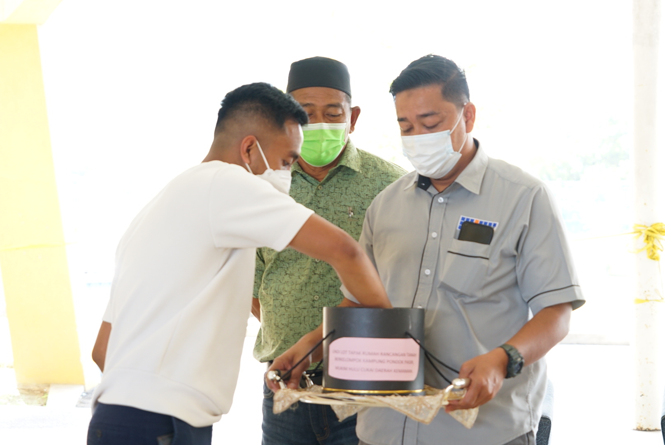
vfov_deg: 16.1
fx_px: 1571
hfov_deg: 23.9
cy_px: 222
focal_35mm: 85
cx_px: 332
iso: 800
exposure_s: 1/60
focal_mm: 85
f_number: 6.3
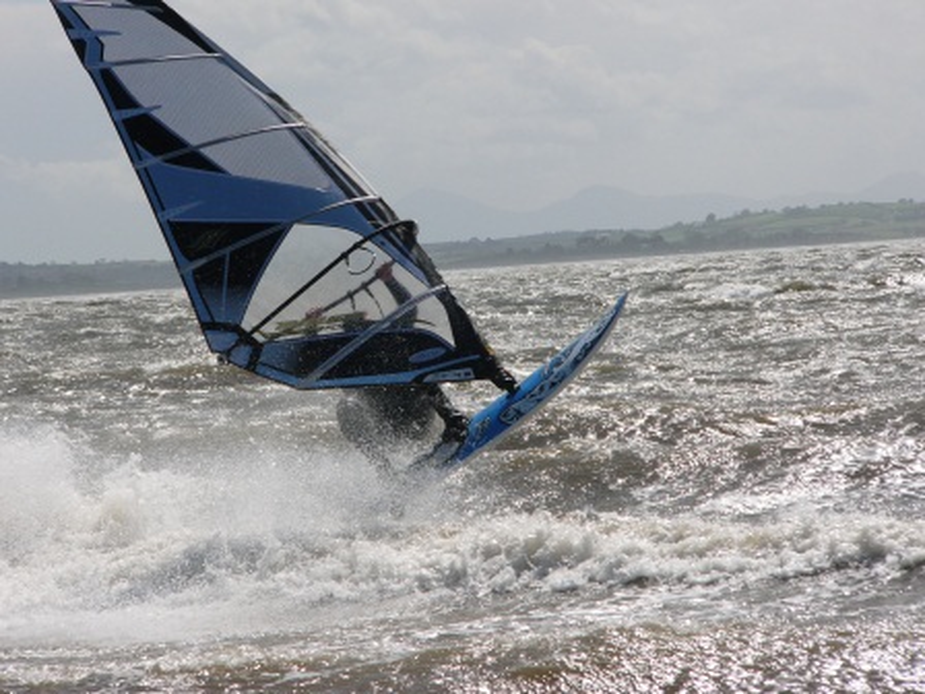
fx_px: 5398
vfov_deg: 7.4
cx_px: 462
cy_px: 347
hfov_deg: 9.8
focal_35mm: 202
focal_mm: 33.6
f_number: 5.2
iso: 50
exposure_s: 1/1000
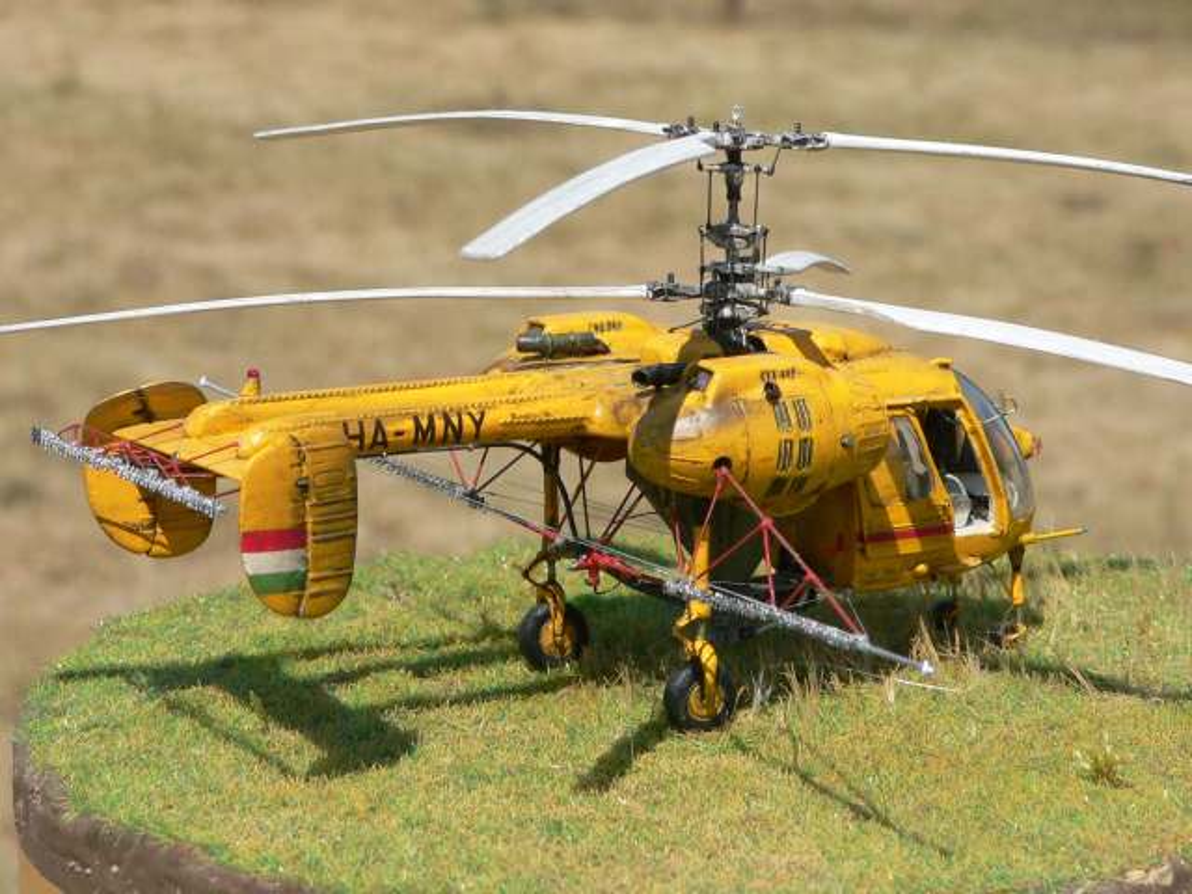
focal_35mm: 105
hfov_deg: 18.7
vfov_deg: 14.1
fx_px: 3616
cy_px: 447
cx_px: 596
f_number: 5.2
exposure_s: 1/400
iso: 80
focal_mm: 13.8
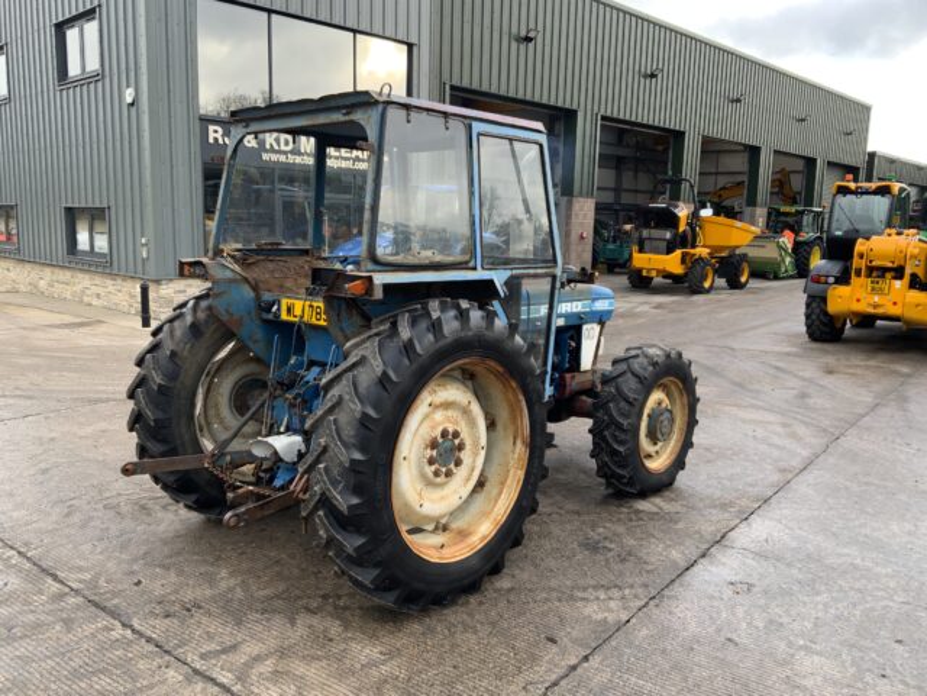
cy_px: 348
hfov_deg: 61.7
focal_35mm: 29
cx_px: 464
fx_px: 777
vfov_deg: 48.2
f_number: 1.8
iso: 25
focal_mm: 3
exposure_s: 1/122
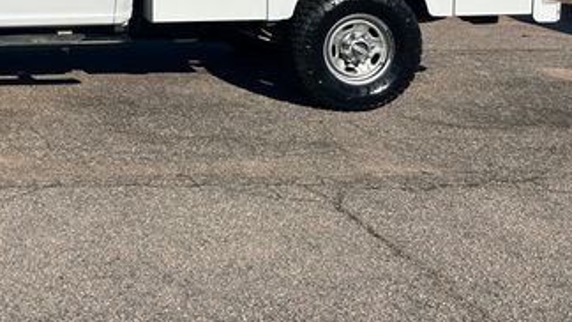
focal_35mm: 56
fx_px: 849
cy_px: -44
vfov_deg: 20.3
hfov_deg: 34.4
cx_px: 23
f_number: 1.5
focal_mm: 5.7
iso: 50
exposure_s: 1/9434
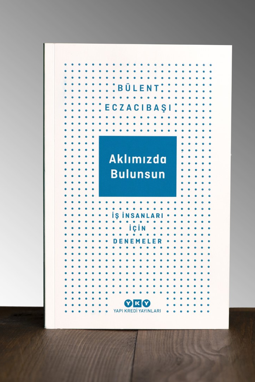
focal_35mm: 116
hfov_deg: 11.8
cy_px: 189
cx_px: 138
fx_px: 1232
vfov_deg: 17.6
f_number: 9
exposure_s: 1/125
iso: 200
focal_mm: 105
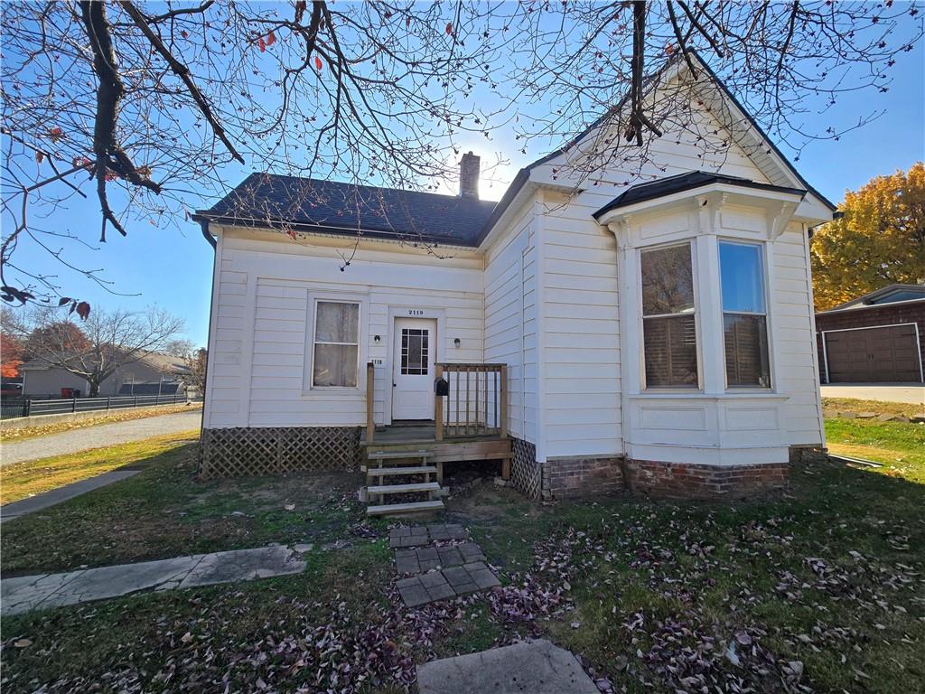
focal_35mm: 13
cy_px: 347
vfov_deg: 89.9
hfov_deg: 106.2
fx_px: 347
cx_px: 462
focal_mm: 2.2
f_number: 2.2
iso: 50
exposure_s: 1/1279
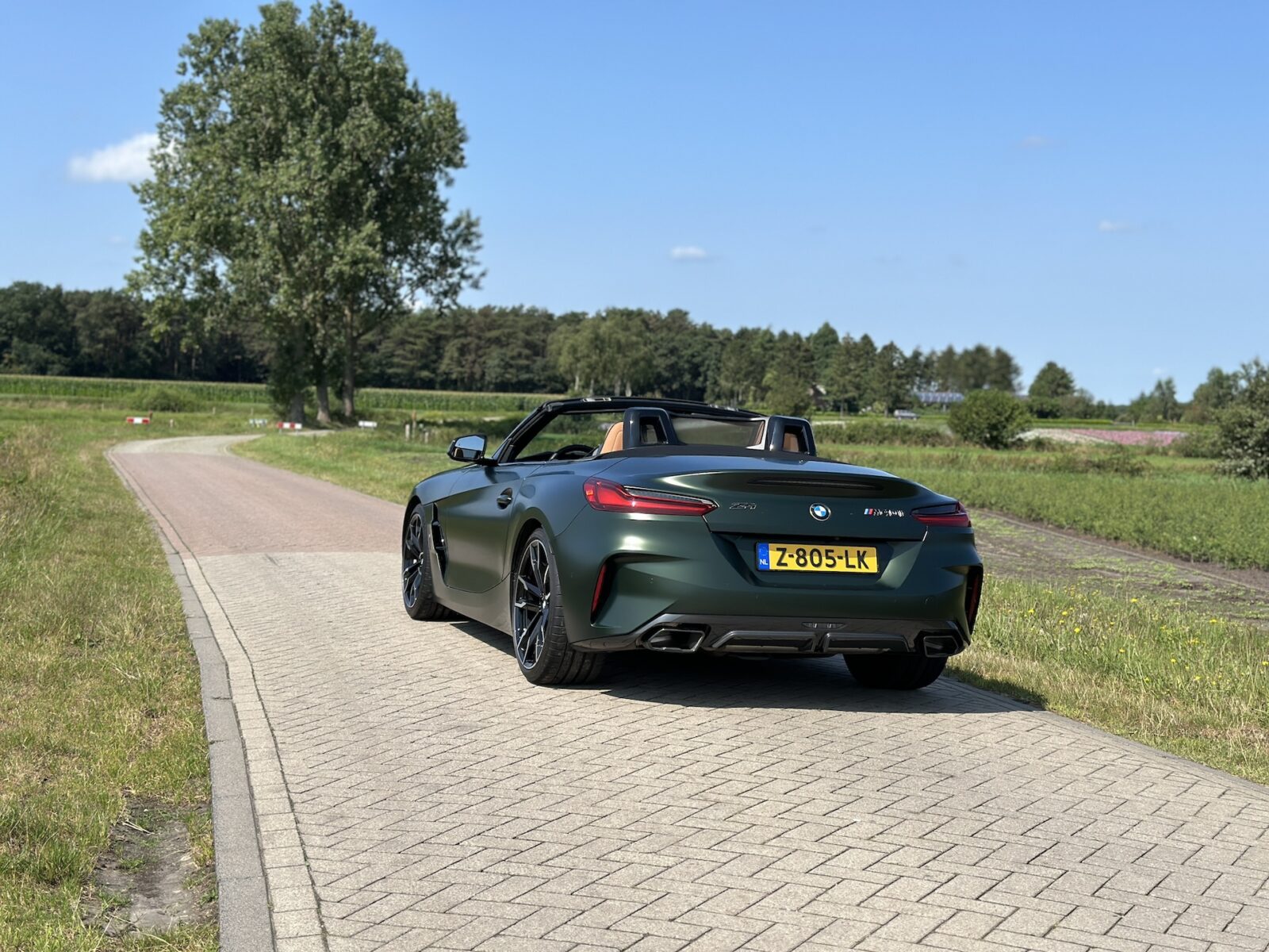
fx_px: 1760
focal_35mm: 48
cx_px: 634
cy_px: 476
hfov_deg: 39.7
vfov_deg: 30.3
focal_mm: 6.86
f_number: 1.78
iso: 100
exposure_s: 1/4785
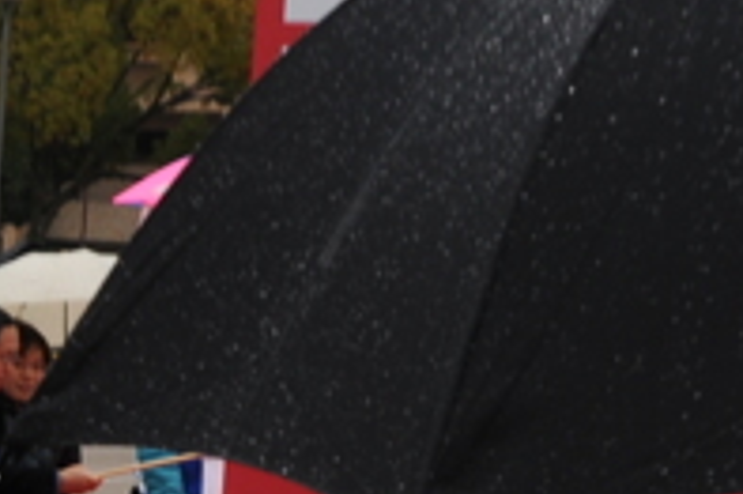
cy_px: 1052
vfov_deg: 6.1
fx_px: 4495
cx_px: -1041
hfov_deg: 8.6
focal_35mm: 218
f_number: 9
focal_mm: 28
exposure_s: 1/125
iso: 200
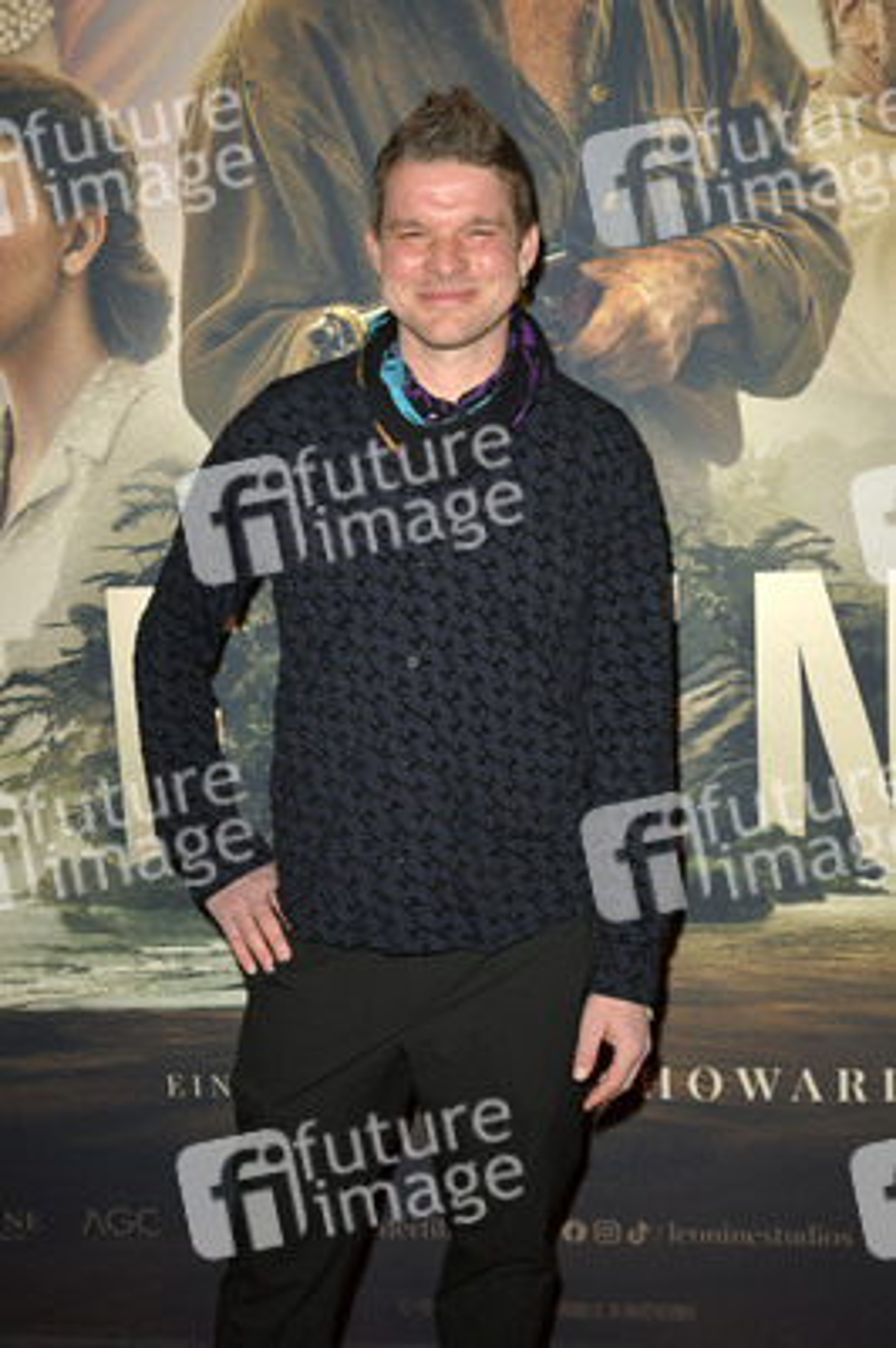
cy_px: 674
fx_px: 1795
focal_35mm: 48
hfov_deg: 28.0
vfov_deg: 41.1
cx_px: 448
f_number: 5.6
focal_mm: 48
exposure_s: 1/250
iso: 250
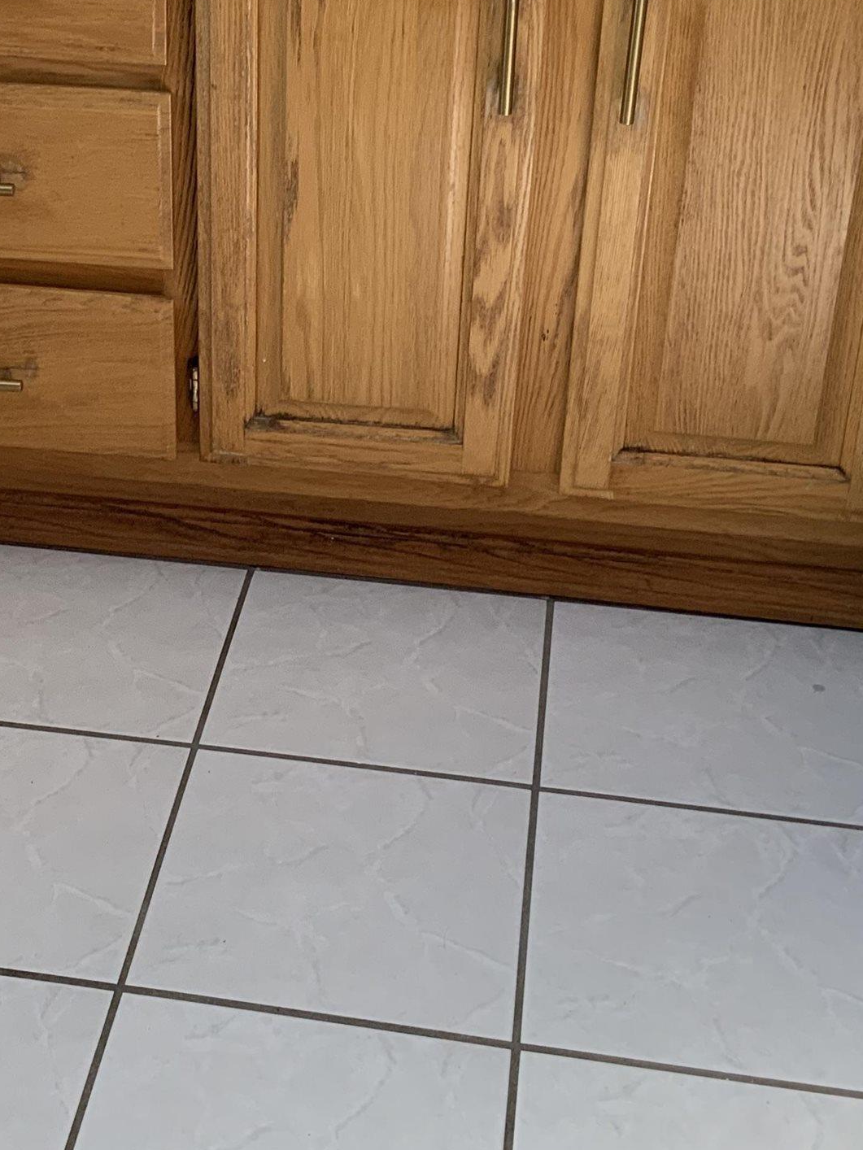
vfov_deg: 30.6
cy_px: 443
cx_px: 161
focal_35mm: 63
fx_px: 2094
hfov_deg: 22.9
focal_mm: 3
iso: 40
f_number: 1.8
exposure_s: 1/120
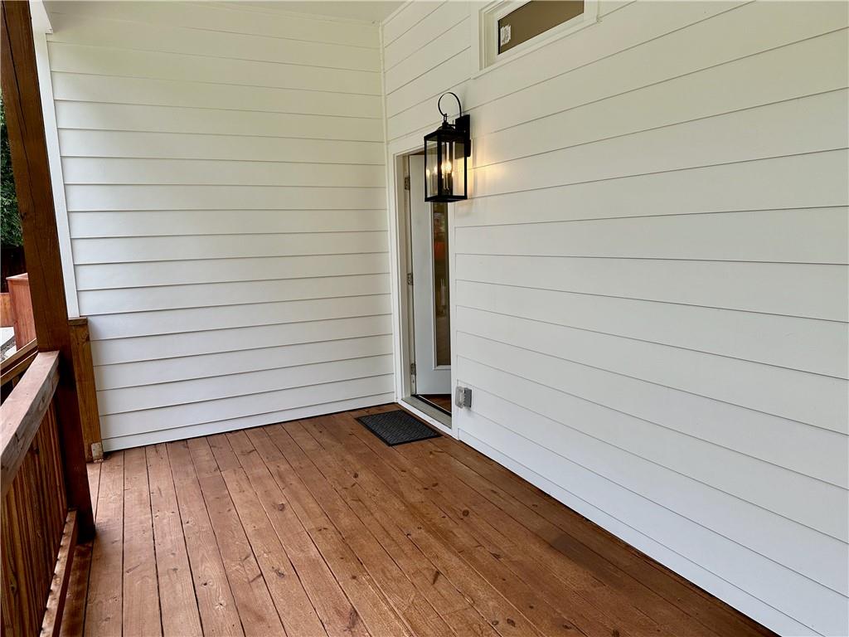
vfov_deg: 56.8
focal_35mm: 24
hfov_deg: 71.6
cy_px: 318
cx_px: 424
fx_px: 589
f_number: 1.78
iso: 80
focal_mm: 6.86
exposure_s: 1/429
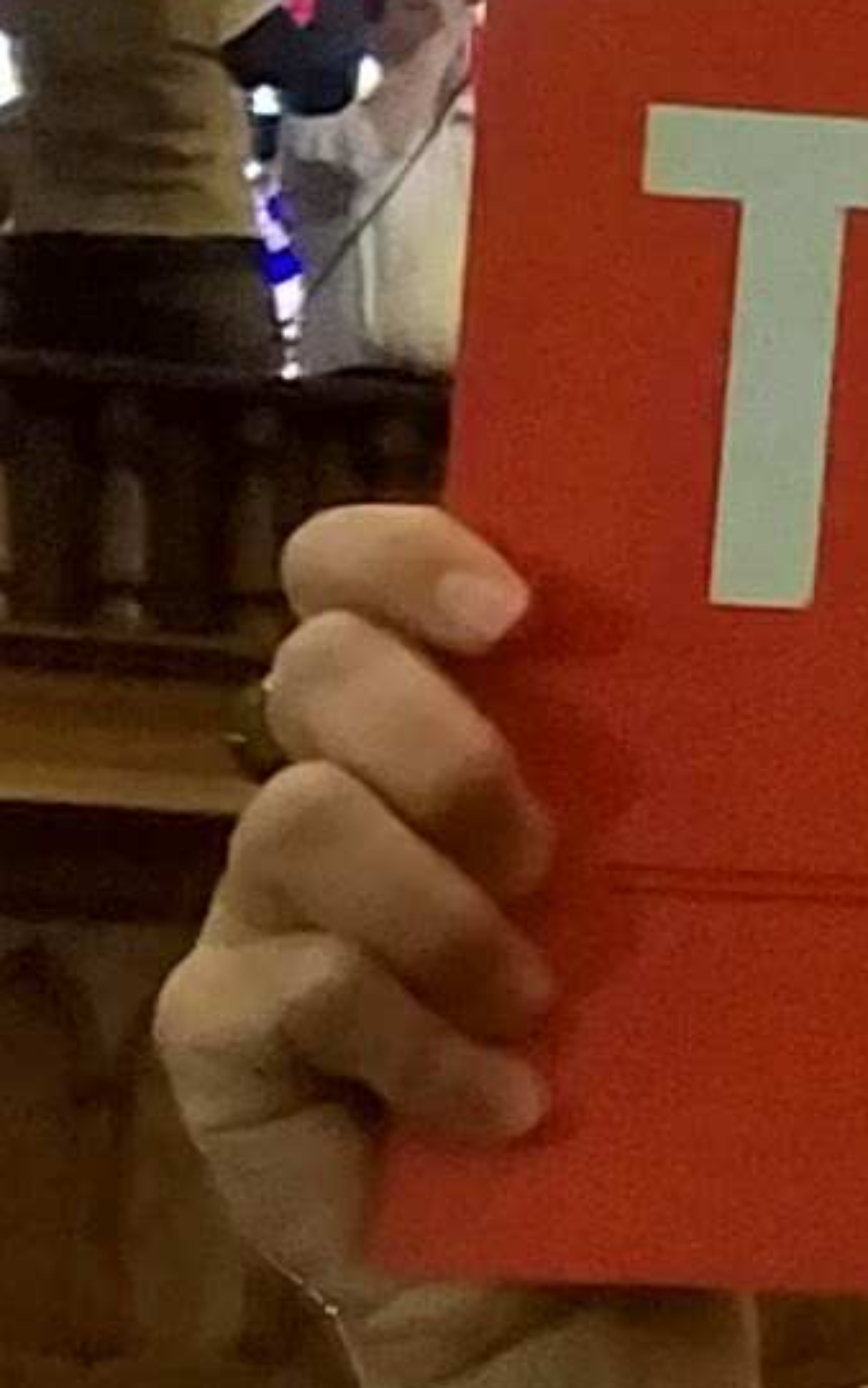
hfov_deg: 5.5
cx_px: 3559
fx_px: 7755
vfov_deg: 10.2
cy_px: 277
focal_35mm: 205
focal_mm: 4.2
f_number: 1.7
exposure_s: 1/30
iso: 800
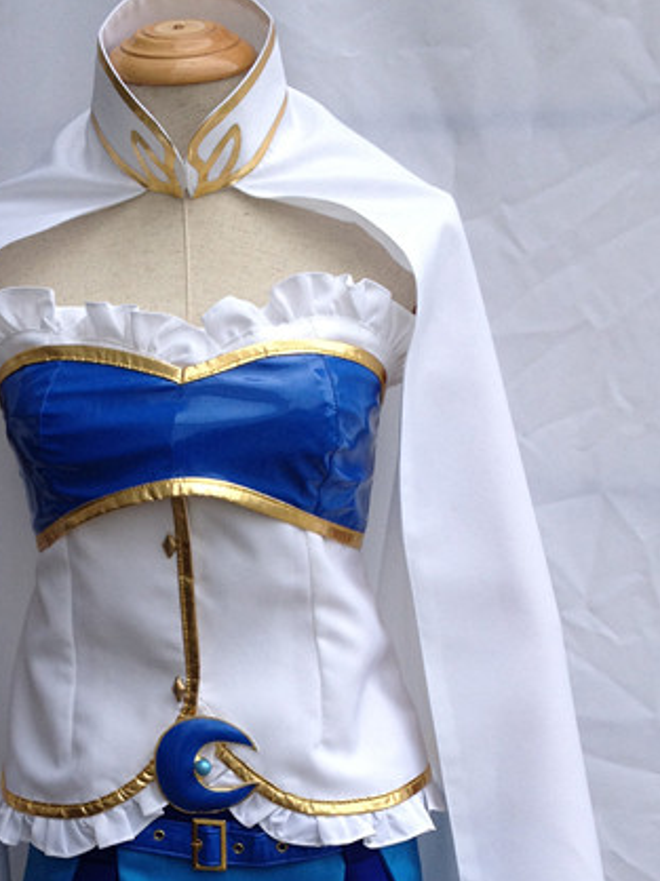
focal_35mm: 67
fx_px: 1705
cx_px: 162
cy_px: 670
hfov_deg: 21.7
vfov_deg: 28.5
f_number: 2.4
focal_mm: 4.28
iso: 64
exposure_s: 1/480
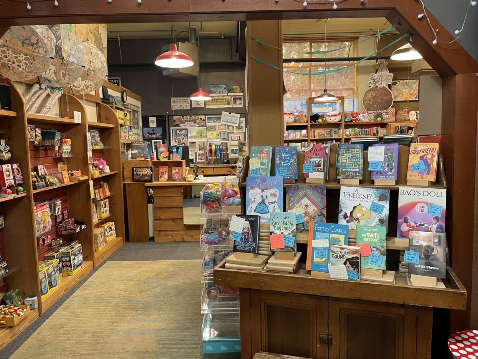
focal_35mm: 26
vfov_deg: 53.1
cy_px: 180
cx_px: 239
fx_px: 359
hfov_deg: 67.3
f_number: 1.6
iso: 400
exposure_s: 1/60
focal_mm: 4.2
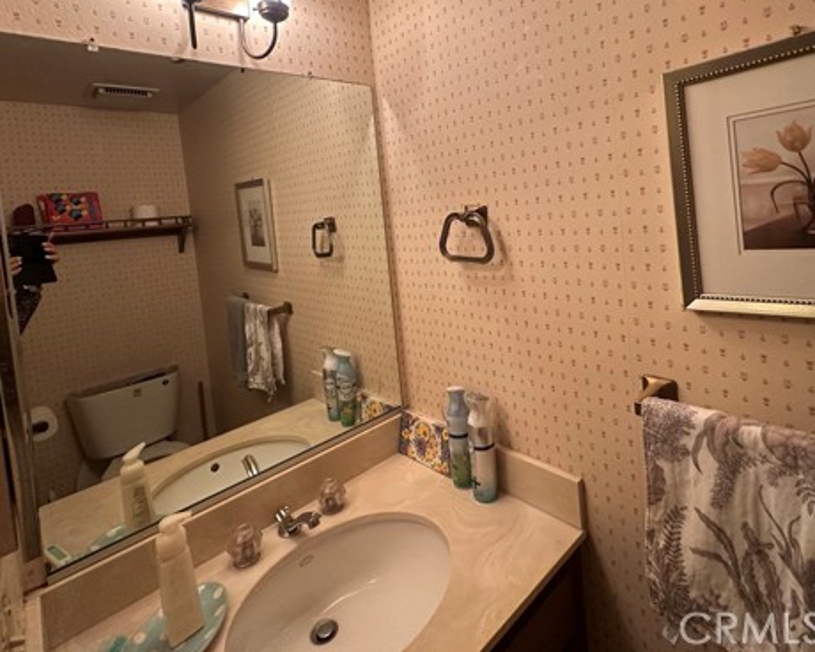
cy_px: 229
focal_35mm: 19
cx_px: 450
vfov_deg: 69.2
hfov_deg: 83.0
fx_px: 458
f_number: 2.2
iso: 200
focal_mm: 2.22
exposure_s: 1/60
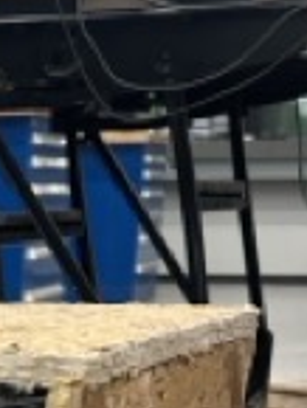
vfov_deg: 16.8
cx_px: -166
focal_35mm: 106
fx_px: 1252
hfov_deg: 13.1
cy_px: 619
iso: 125
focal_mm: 6.86
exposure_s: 1/60
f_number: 1.78
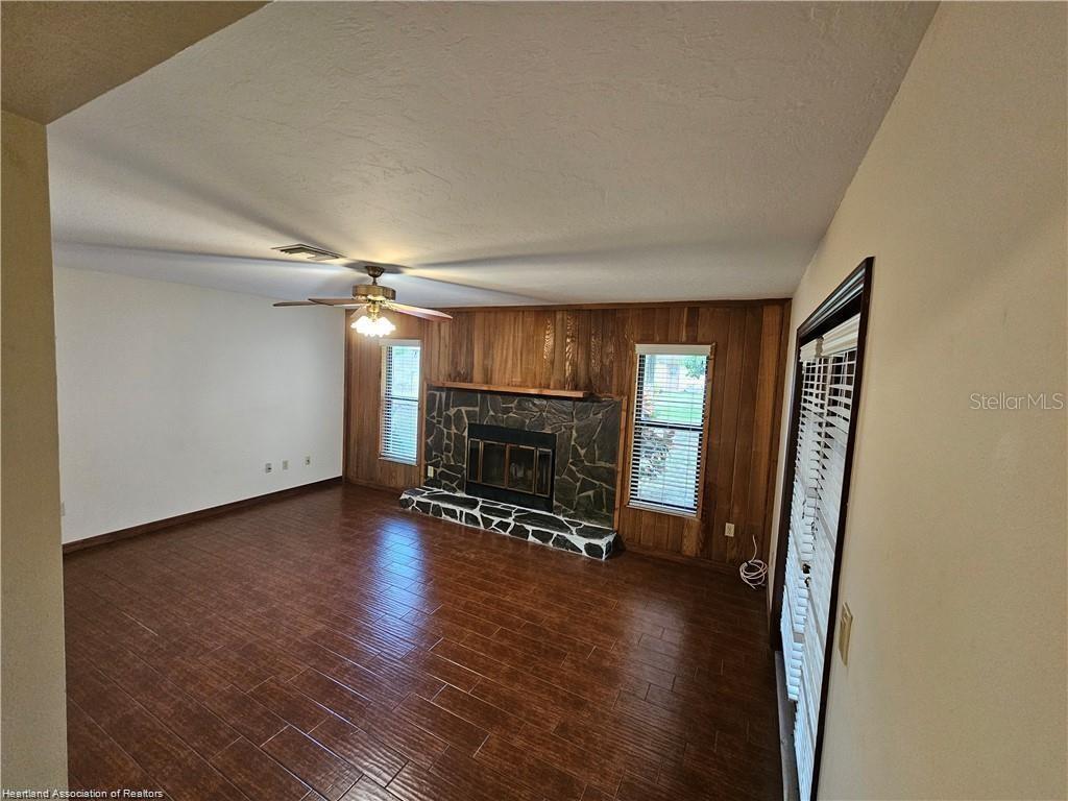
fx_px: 401
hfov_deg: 106.2
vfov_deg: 89.9
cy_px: 400
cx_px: 534
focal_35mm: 13
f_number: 2.2
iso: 400
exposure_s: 1/40
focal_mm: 2.2
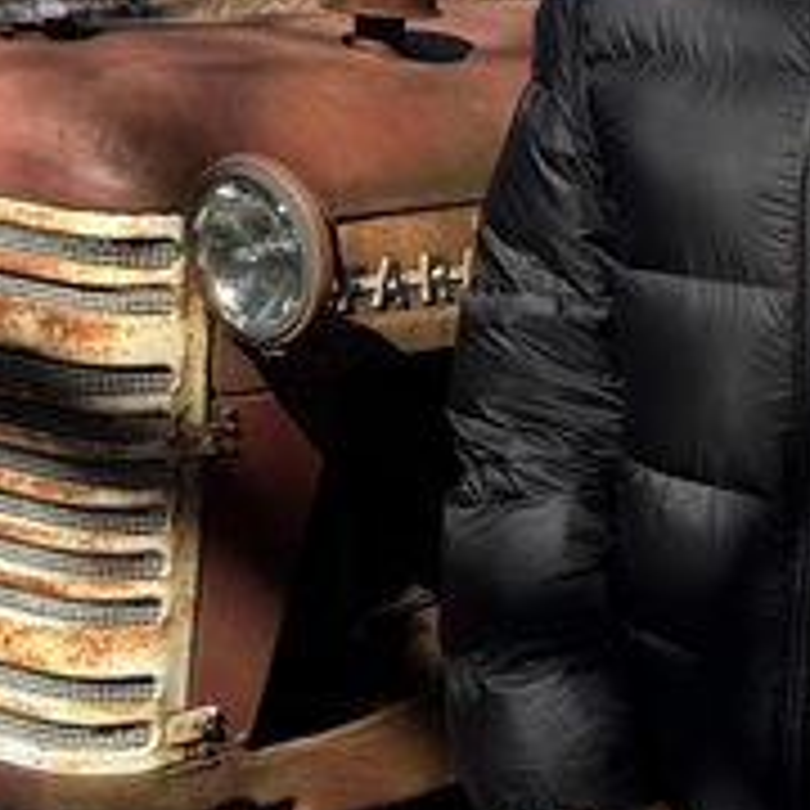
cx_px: 994
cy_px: 81
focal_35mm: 121
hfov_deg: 14.0
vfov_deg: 14.3
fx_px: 3203
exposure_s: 1/3145
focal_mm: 6.76
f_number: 1.78
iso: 80
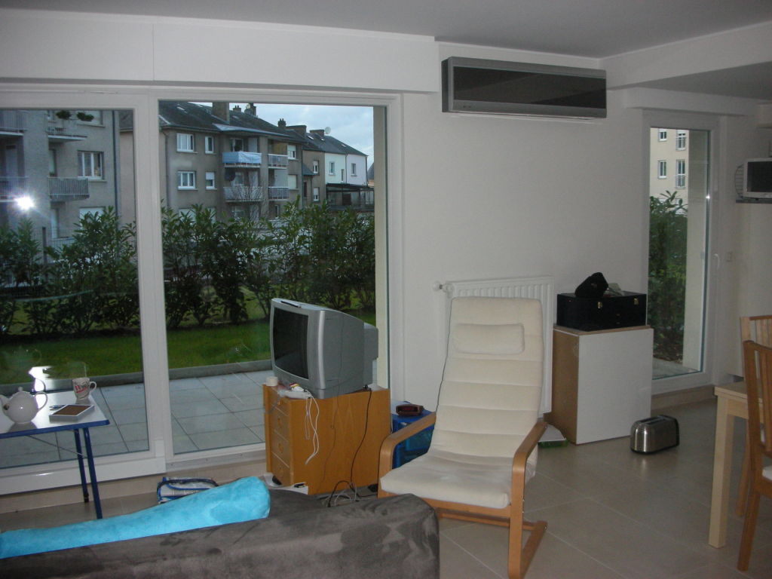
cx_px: 386
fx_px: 781
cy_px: 290
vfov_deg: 40.7
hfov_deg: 52.6
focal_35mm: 35
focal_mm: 5.8
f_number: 3
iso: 171
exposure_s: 1/60.1
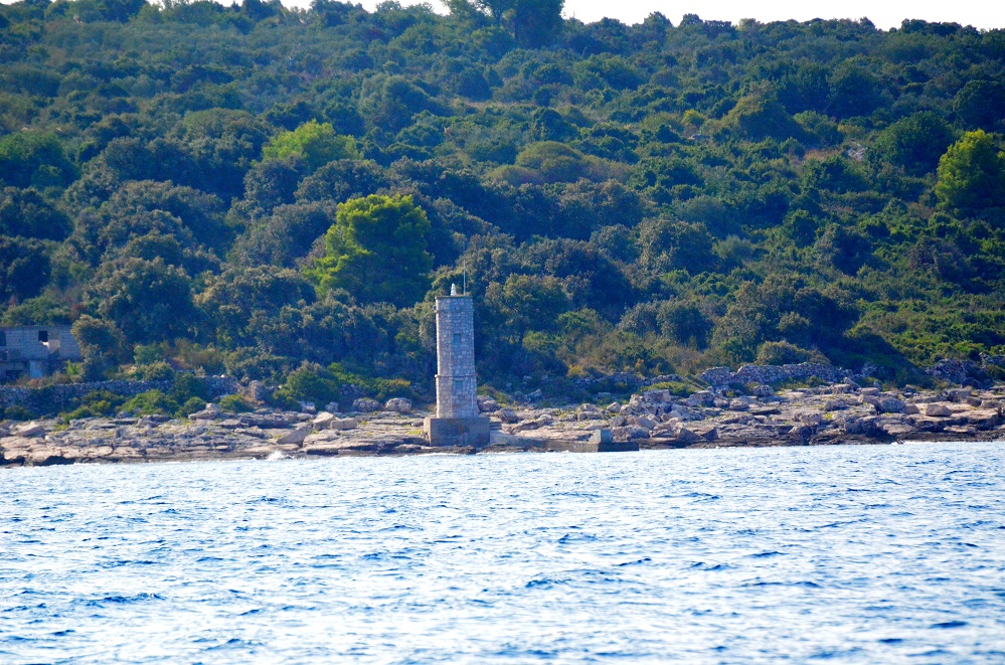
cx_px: 502
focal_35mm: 390
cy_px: 332
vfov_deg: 3.5
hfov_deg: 5.3
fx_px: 10862
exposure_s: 1/8000
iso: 3600
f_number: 5.6
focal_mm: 260
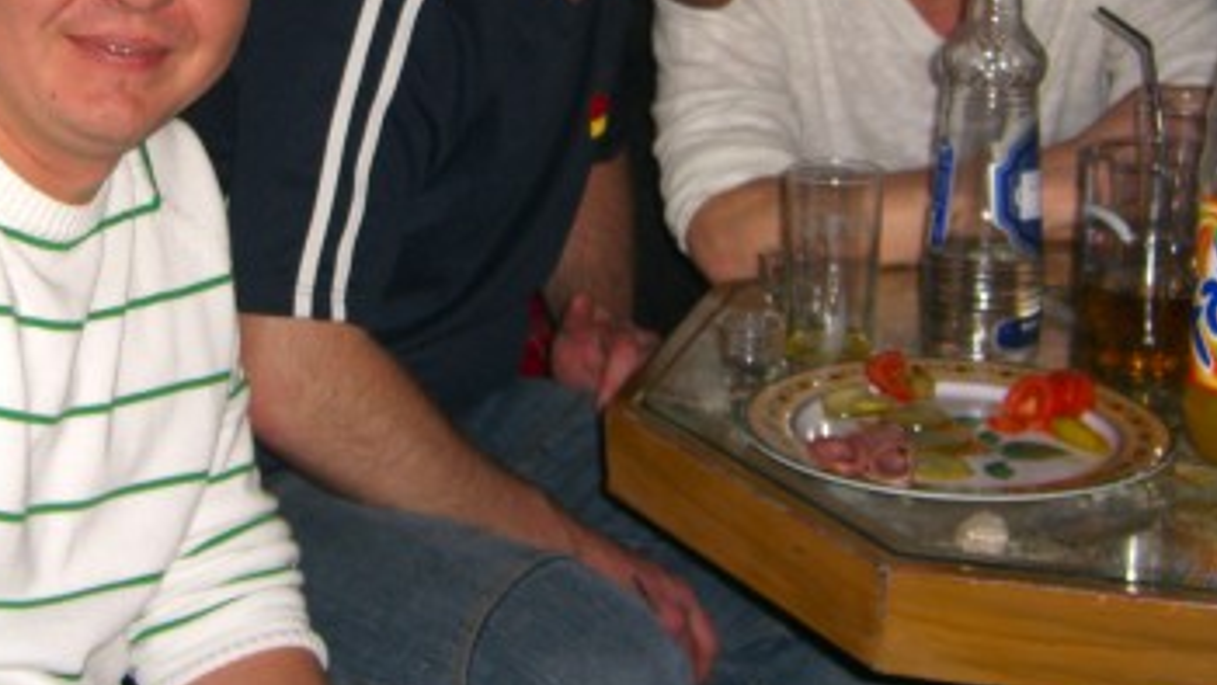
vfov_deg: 16.8
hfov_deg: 29.5
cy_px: 66
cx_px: 382
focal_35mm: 71
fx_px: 2292
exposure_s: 1/60
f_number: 2.8
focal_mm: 7.9
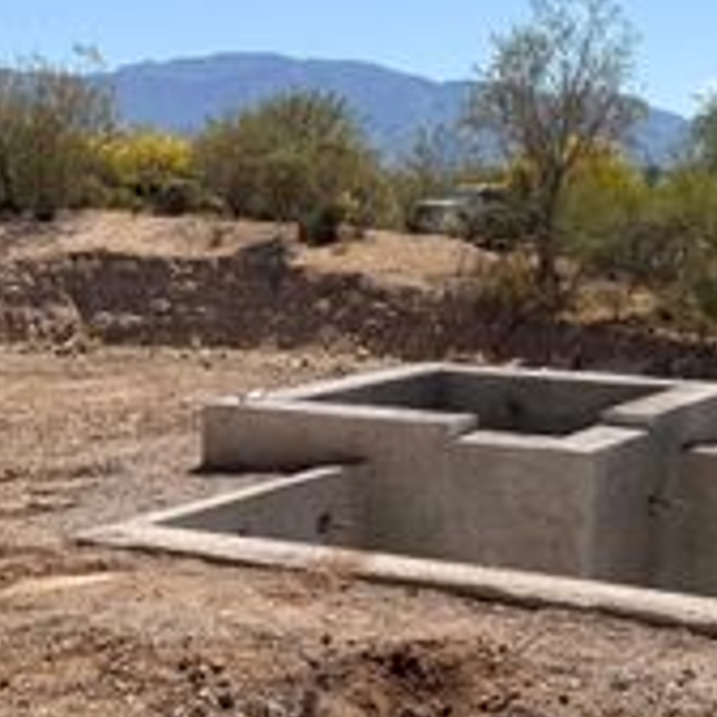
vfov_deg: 26.9
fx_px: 1476
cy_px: 169
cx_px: 555
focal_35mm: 63
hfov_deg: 26.9
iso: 80
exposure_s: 1/6711
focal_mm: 6.76
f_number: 1.78
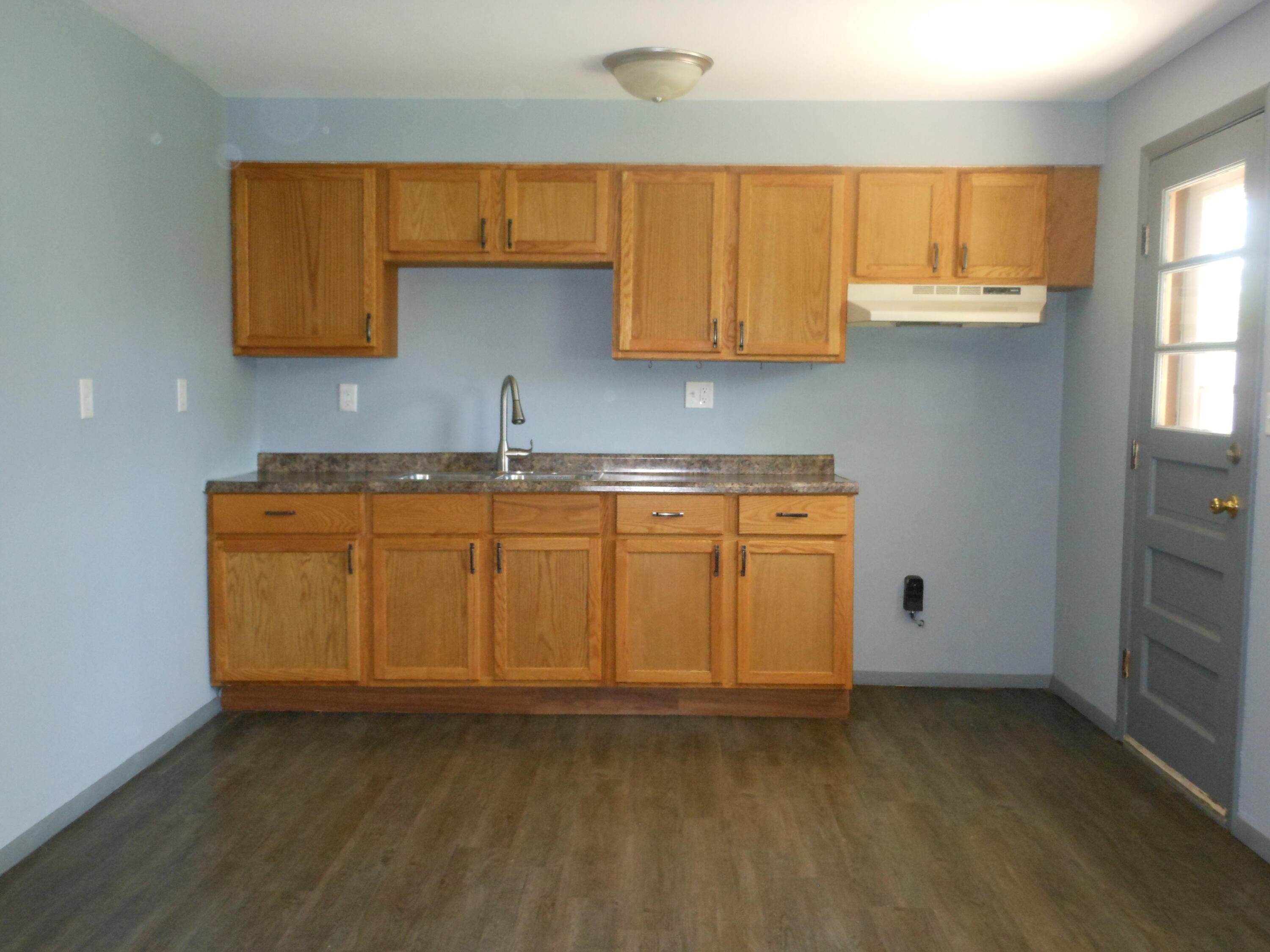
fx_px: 1211
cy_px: 476
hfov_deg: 55.4
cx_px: 635
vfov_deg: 42.9
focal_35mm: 33
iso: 400
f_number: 4
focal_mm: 5.9
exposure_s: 1/25
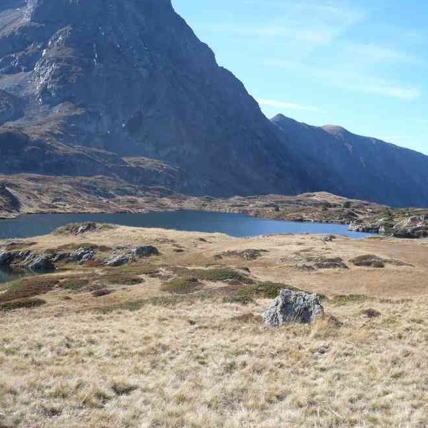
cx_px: 251
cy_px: 212
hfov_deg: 39.9
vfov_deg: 40.0
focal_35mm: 42
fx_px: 588
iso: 100
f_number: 2.8
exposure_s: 1/800
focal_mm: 5.8
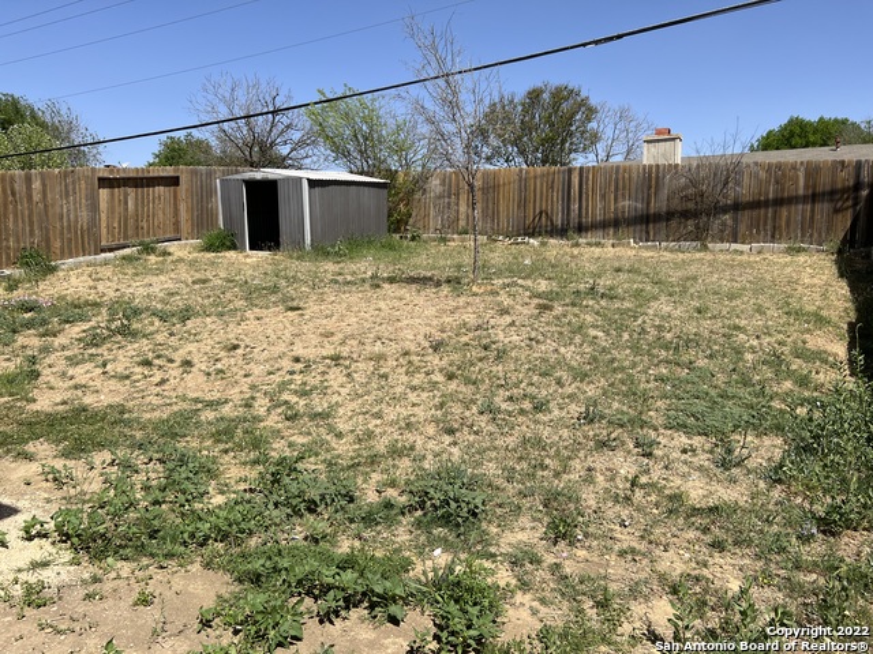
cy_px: 327
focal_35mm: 26
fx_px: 656
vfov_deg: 53.1
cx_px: 436
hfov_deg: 67.3
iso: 50
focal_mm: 5.7
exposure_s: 1/4274
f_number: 1.5
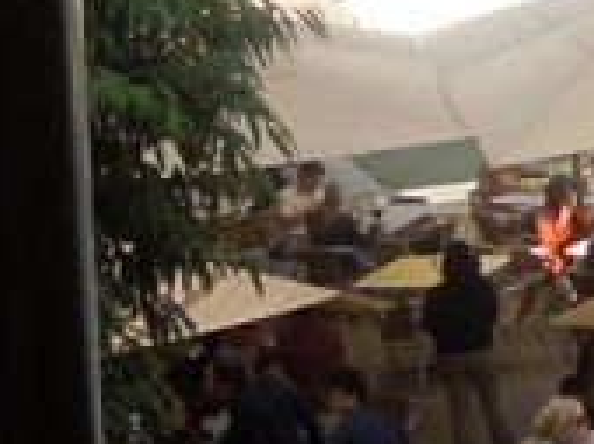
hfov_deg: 12.0
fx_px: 2587
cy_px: -185
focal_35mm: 151
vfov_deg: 9.6
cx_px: 1080
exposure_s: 1/500
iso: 100
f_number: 3.3
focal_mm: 4.5
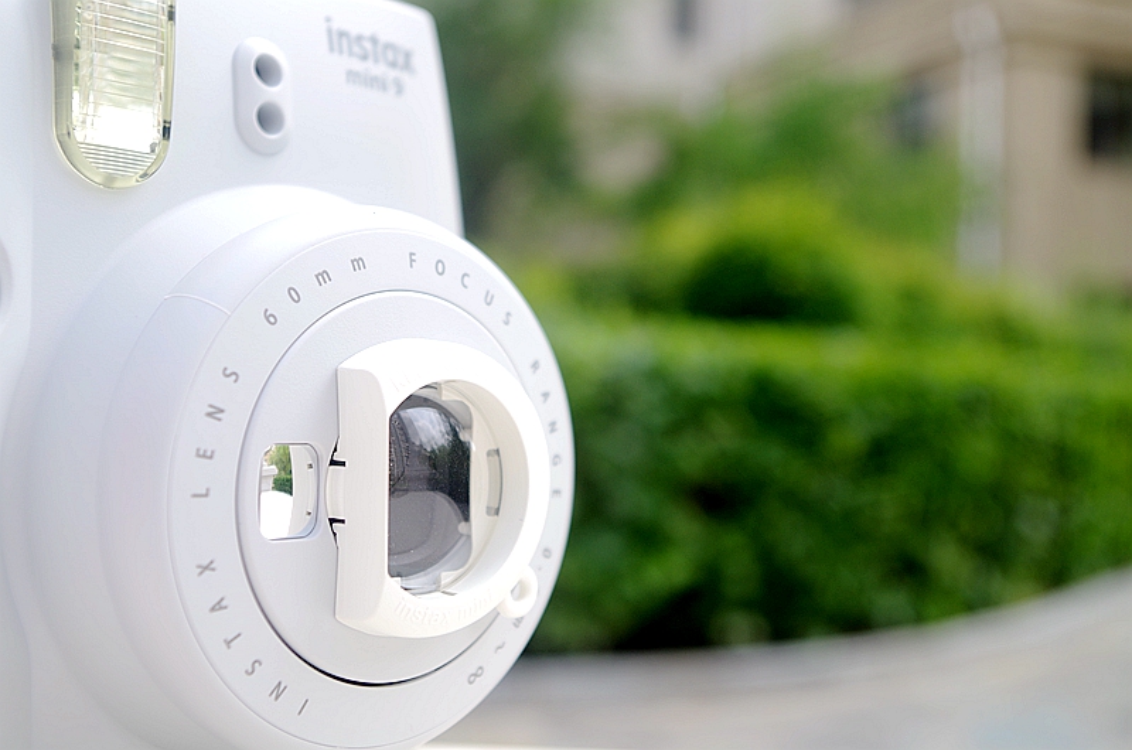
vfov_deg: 31.8
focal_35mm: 42
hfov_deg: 46.5
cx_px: 566
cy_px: 375
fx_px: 1318
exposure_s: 1/125
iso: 100
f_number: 4.5
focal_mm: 28.13
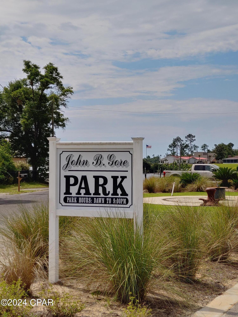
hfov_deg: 21.9
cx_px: 119
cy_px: 158
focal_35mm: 67
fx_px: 614
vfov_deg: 29.0
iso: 50
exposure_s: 1/1449
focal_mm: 5.88
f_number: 2.4
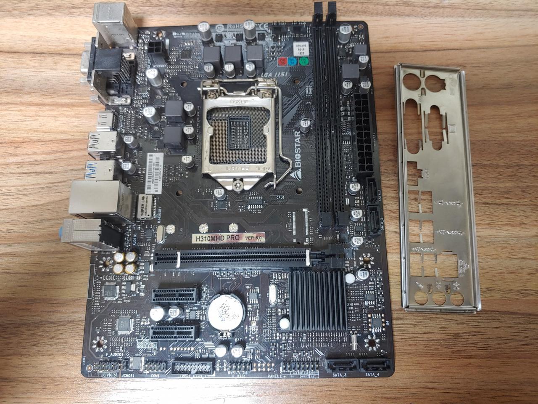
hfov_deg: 69.4
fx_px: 389
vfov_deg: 54.9
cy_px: 202
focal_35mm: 25
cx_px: 269
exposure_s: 1/24
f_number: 1.5
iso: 200
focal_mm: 4.23
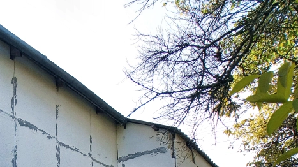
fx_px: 366
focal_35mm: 46
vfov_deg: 21.5
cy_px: 250
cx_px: 12
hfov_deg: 39.9
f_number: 4.5
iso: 800
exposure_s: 1/2500
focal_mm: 11
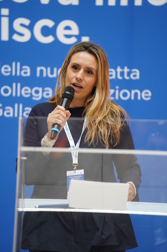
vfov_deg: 11.4
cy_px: 126
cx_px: 84
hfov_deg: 7.6
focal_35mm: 180
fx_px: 1255
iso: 2000
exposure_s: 1/320
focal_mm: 180
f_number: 2.8
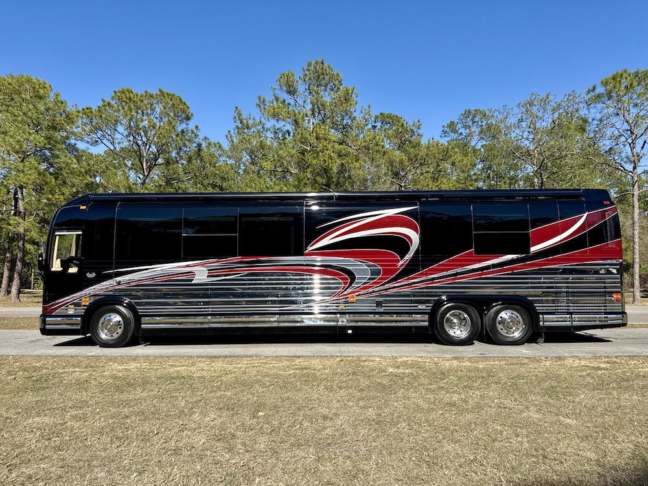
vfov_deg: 56.8
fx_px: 449
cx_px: 324
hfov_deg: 71.6
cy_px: 243
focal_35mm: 24
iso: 100
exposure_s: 1/3953
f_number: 1.78
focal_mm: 6.76
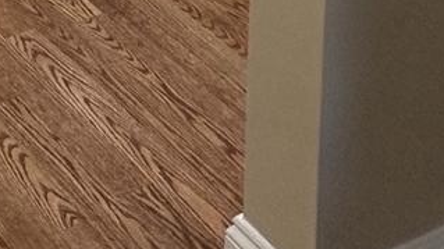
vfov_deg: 8.2
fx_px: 1153
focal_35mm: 98
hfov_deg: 16.8
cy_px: -697
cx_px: -419
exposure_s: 1/120
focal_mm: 2.22
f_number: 2.2
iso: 125
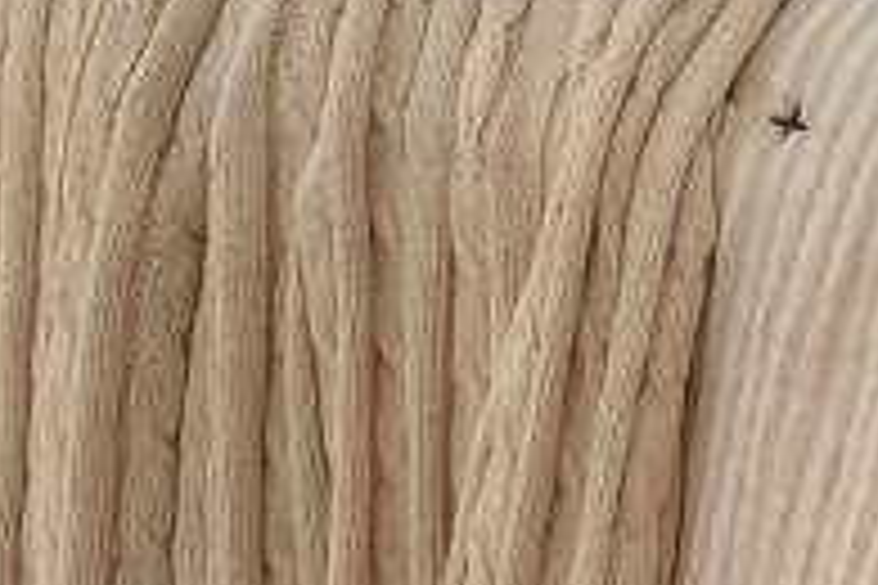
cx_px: 657
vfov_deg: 8.4
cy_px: -1305
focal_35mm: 131
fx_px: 3195
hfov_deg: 15.6
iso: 320
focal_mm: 17
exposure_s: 1/2
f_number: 16
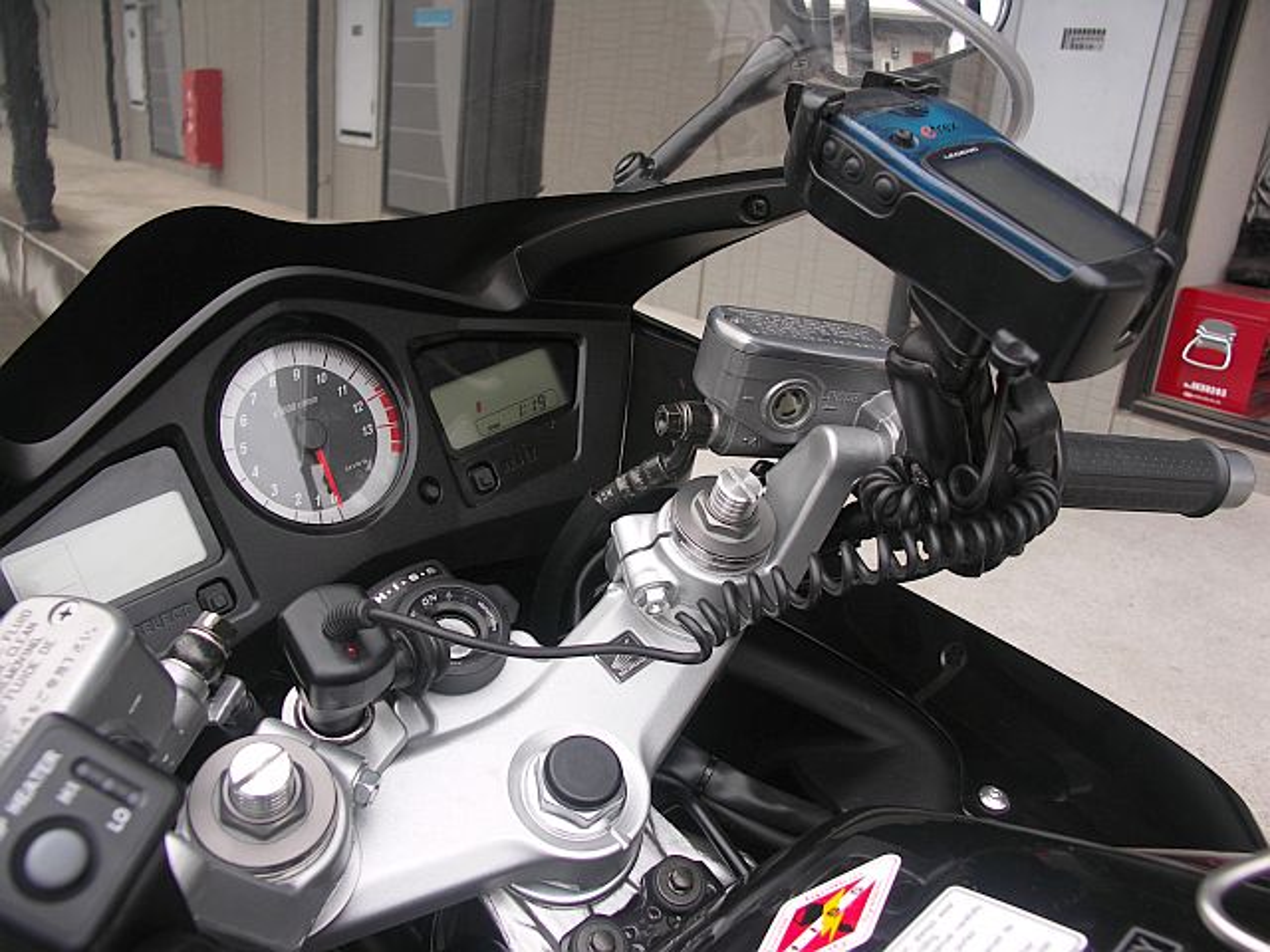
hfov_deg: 63.4
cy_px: 476
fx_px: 1027
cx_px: 635
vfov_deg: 49.7
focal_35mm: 28
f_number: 3.5
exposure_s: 1/100
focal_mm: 7.2
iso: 50
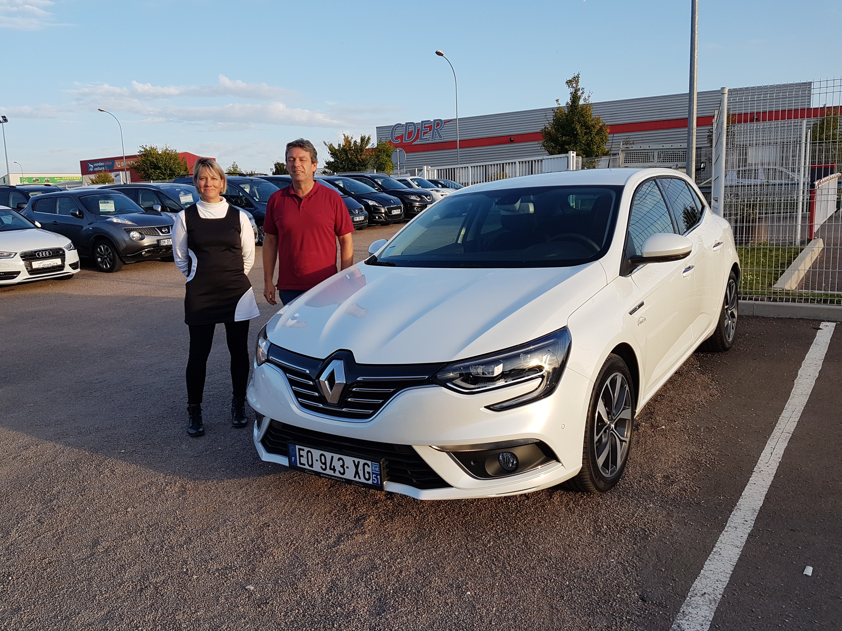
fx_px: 657
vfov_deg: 51.3
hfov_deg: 65.3
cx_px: 412
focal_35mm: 27
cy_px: 323
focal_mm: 4.2
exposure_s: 1/660
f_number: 1.7
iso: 40
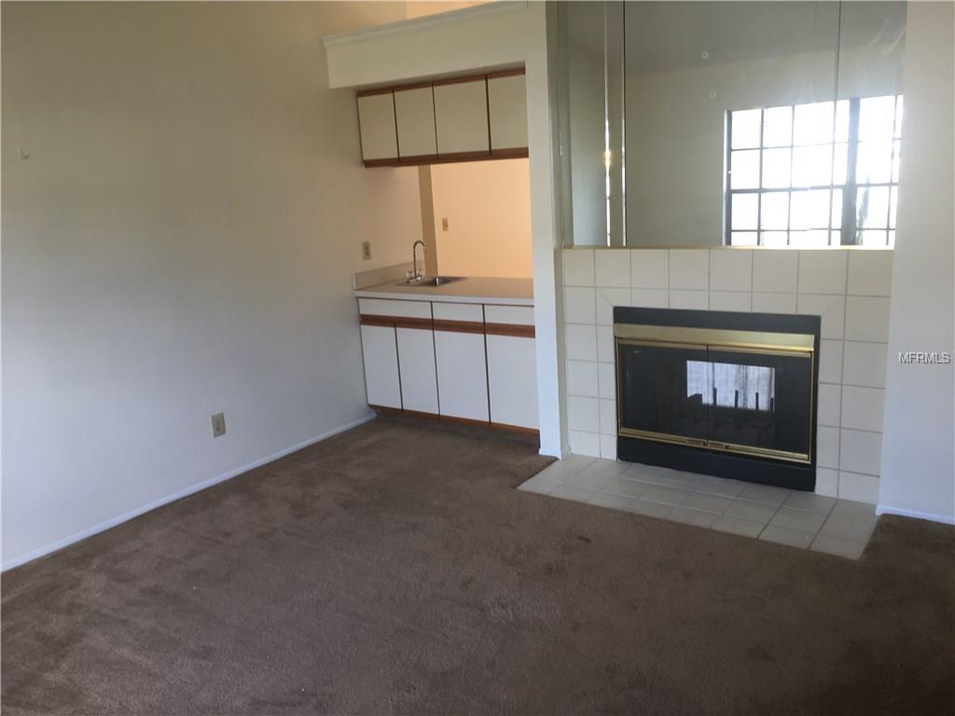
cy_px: 358
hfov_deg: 61.7
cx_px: 478
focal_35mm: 29
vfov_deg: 48.2
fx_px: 800
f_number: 2.2
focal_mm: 4.15
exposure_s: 1/40
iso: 25
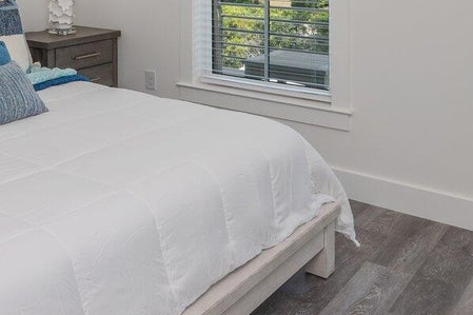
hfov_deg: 38.9
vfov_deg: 25.7
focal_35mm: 48
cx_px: 70
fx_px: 630
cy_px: -44
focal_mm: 14
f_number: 9
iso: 160
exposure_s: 1/40
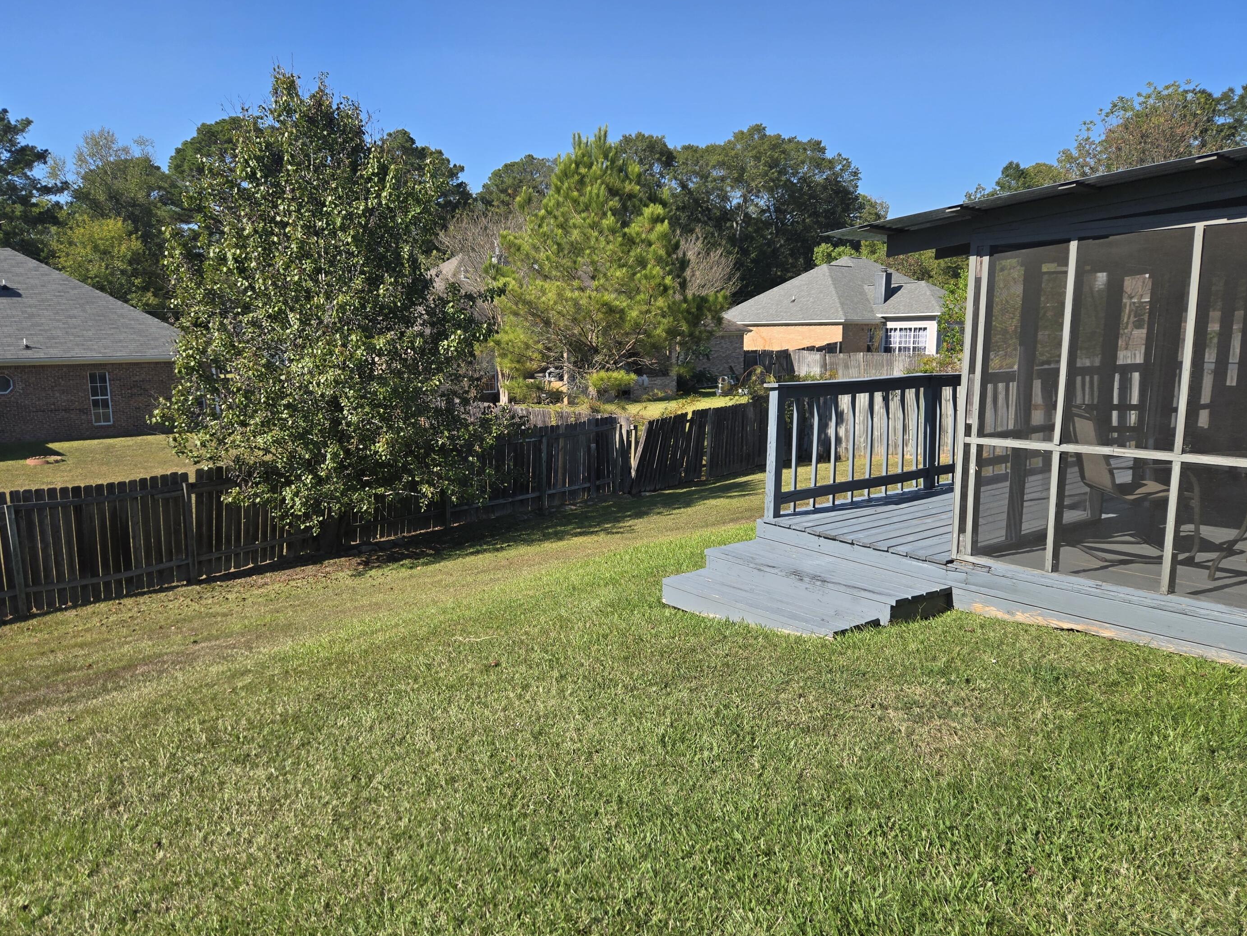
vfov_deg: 54.8
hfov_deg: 69.3
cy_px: 505
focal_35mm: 25
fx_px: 901
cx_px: 591
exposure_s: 1/2921
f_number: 1.8
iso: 50
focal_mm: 5.4
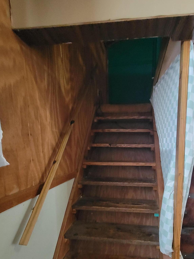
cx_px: 124
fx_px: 127
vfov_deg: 89.1
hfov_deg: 73.1
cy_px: 163
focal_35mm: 17
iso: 1250
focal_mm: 2.2
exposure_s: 1/24
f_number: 2.2
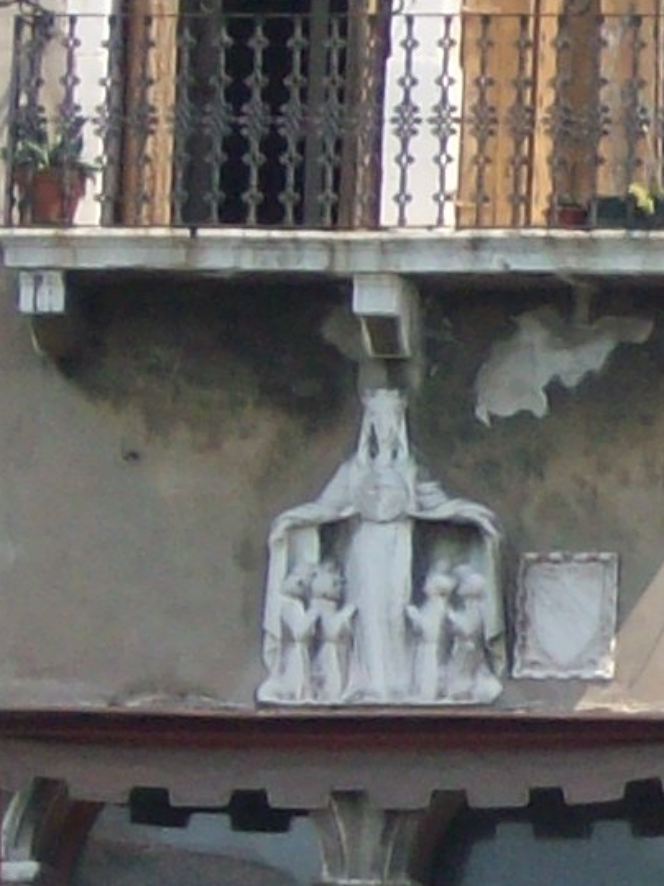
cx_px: 1959
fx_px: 15889
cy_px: 715
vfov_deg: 3.2
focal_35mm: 621
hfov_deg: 2.4
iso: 64
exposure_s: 1/267
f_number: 5.1
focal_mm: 17.1
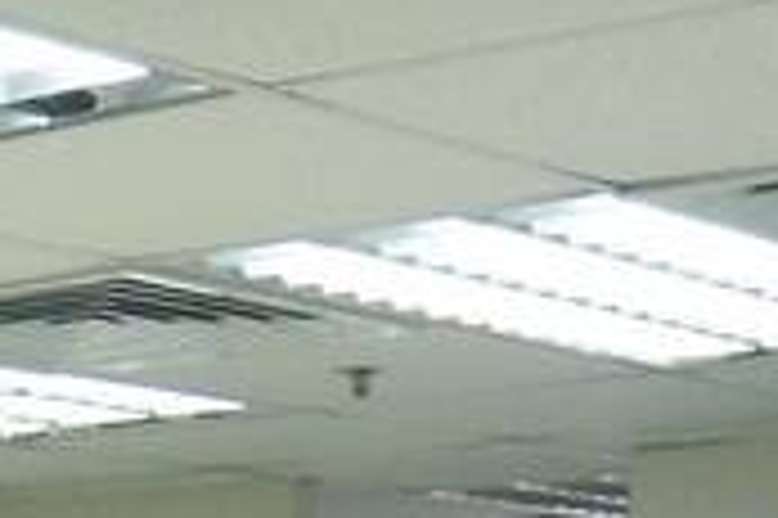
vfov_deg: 8.2
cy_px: 1572
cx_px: 0
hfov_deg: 14.2
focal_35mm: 142
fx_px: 3066
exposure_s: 1/30
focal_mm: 3.8
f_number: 2.8
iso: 100
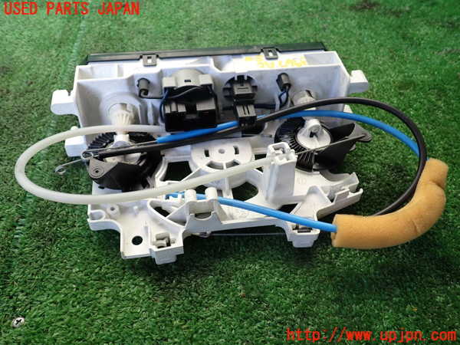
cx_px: 230
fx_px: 399
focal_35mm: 30
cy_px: 172
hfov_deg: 60.0
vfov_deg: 46.8
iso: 125
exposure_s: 1/125
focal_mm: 5.4
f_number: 2.3
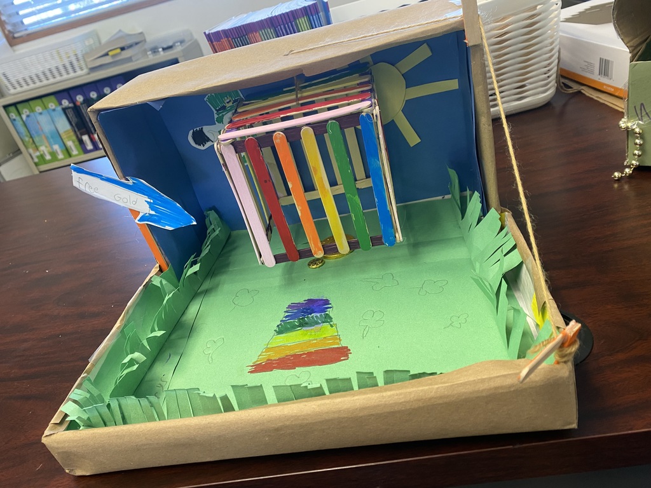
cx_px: 326
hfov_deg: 67.3
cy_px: 244
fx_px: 489
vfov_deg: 53.1
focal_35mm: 26
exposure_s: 1/60
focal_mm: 4.25
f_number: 1.8
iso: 125
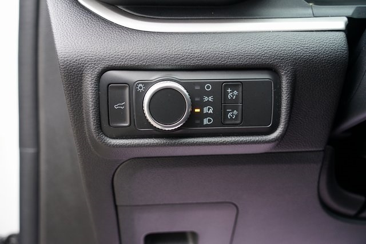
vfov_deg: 33.4
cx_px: 183
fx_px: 407
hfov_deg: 48.4
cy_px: 122
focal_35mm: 40
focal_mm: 40
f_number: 4
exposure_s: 1/60
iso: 800
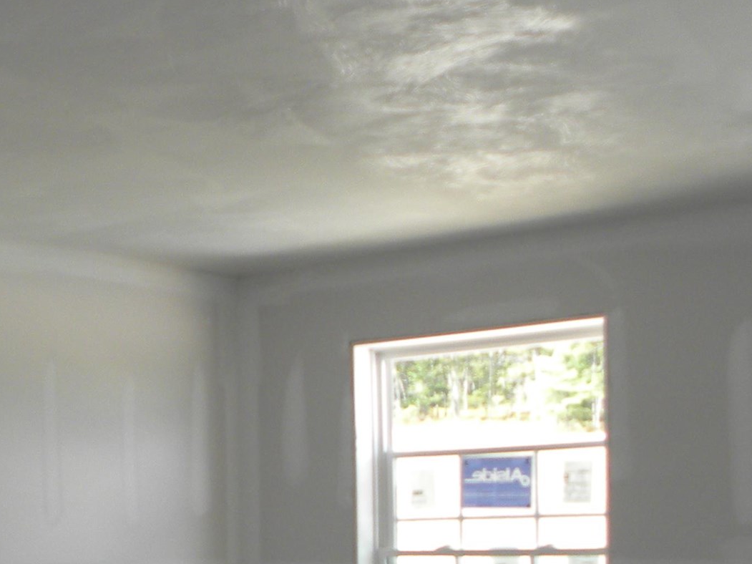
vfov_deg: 18.6
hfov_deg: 23.3
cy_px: 627
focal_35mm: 76
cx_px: -176
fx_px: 1651
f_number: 2.8
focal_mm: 4.6
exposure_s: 1/83.6
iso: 64
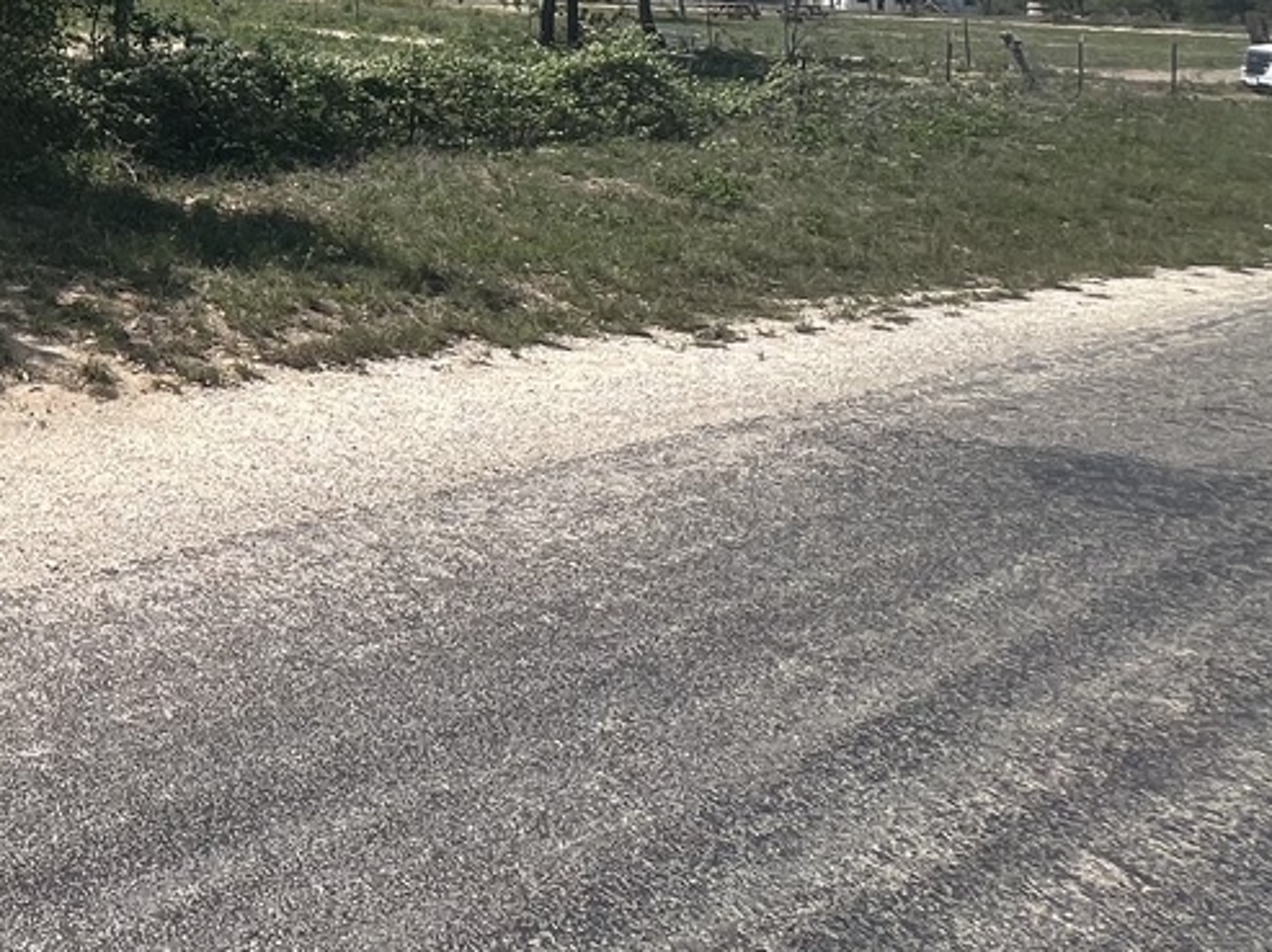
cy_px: -106
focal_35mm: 38
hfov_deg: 34.4
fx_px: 1395
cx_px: -390
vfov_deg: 32.8
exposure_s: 1/995
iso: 32
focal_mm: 1.57
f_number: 1.8
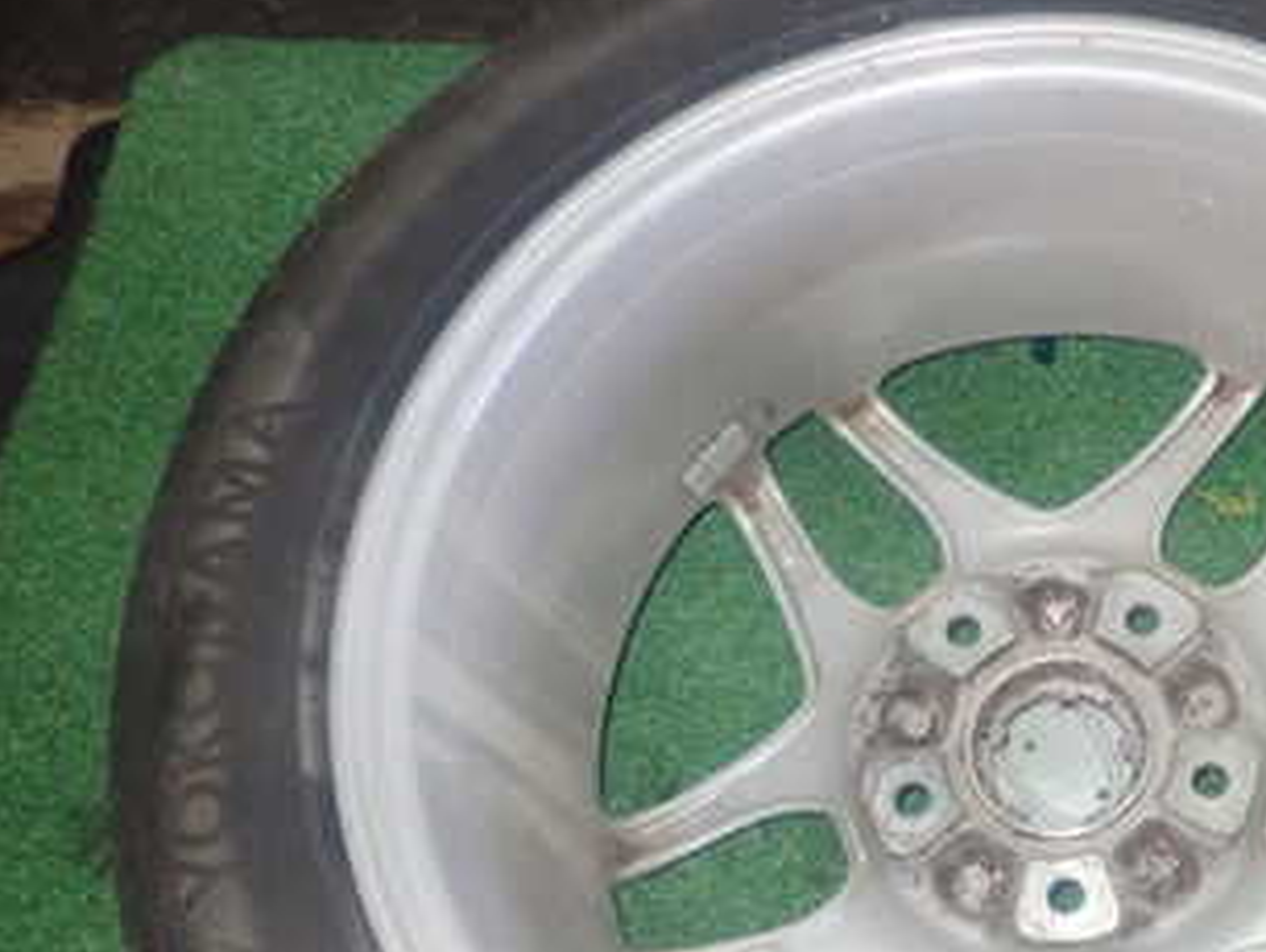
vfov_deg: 29.2
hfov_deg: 36.8
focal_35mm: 49
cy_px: 733
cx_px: 1096
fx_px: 1793
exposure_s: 1/30
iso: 640
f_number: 5.6
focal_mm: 4.5
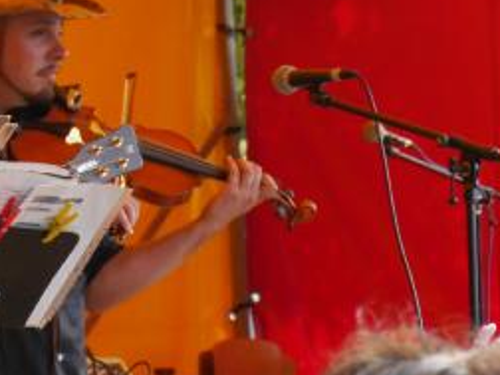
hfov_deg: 5.1
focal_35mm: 388
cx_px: -103
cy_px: 183
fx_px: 5604
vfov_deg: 3.8
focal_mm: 61
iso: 320
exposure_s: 1/125
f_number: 5.7
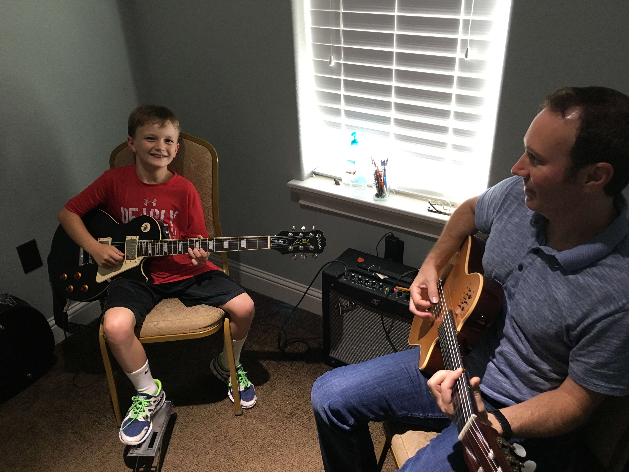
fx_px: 527
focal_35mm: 29
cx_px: 314
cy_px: 236
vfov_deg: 48.2
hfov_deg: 61.7
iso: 125
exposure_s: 1/30
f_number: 2.2
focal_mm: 4.15
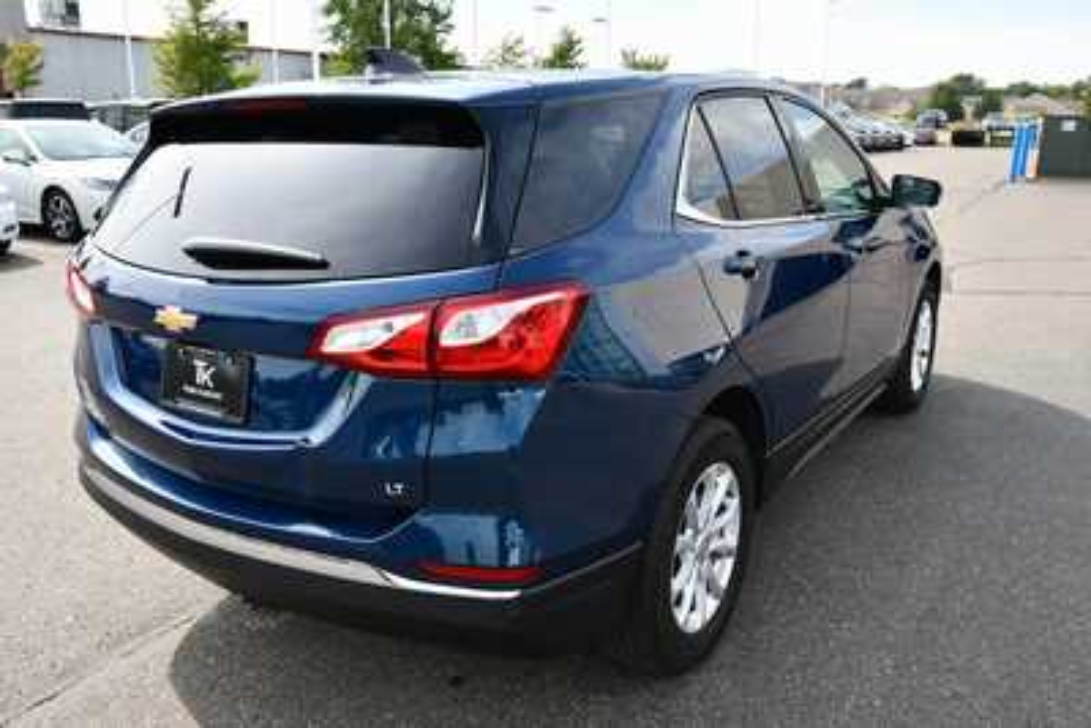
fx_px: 909
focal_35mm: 30
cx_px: 546
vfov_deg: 43.6
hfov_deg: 61.9
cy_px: 364
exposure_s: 1/250
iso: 200
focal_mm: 20
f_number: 7.1
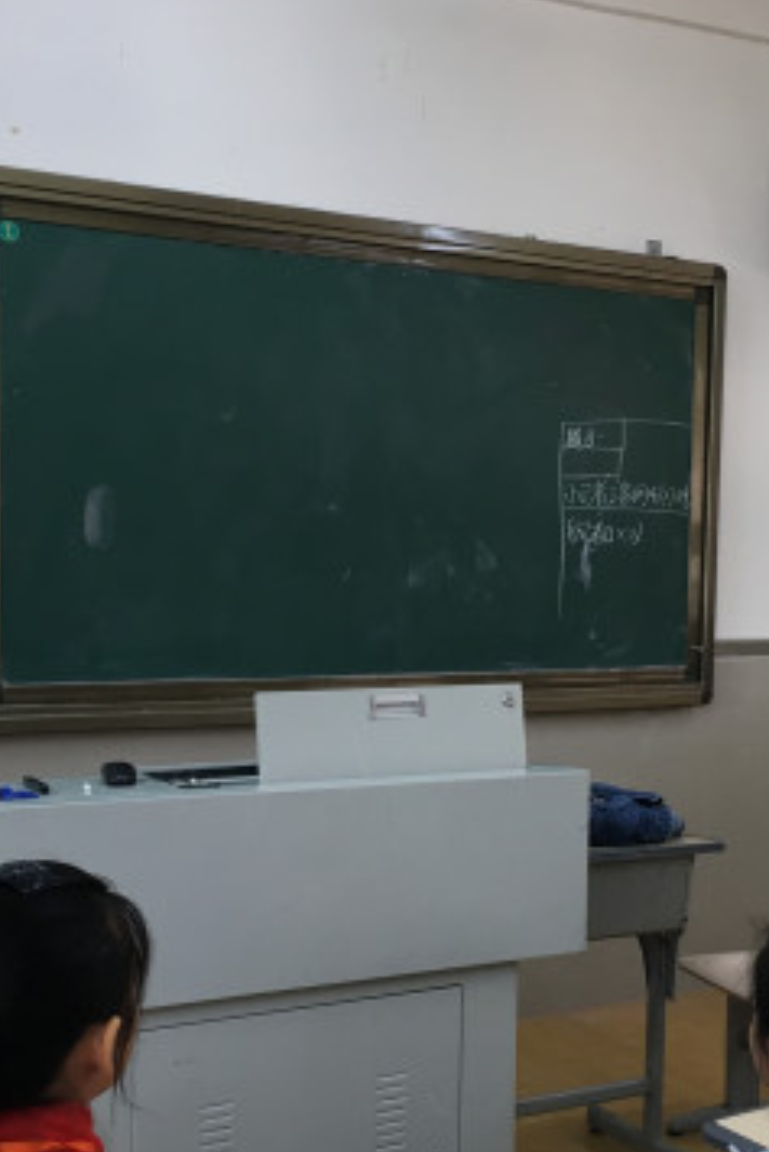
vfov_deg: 38.8
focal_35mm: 51
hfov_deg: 26.4
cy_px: 668
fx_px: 1632
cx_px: 467
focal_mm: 4.15
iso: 25
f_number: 2.2
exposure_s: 1/33
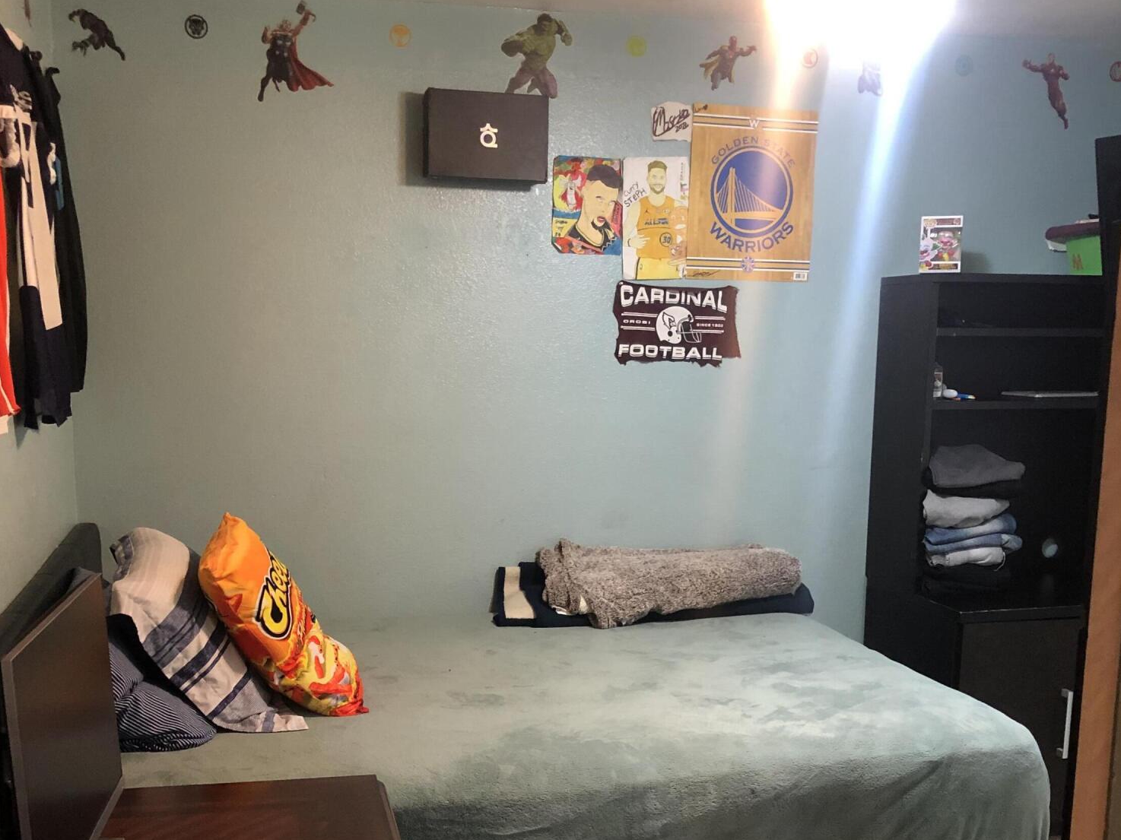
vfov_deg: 37.4
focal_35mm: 38
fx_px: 1230
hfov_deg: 49.0
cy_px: 550
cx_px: 557
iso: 100
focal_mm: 3.99
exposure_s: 1/15
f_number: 1.8
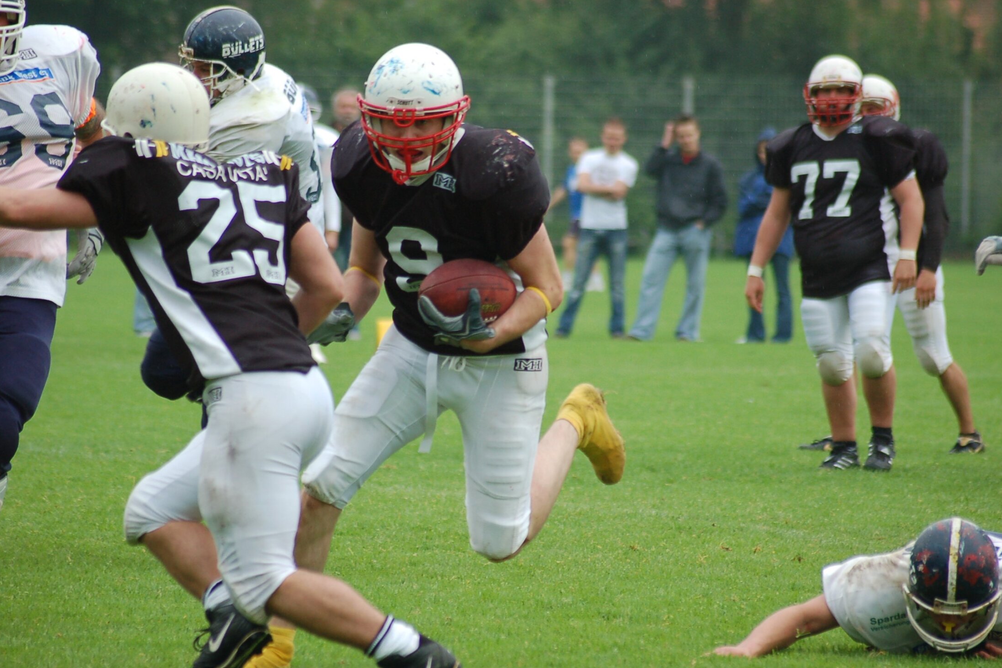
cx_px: 504
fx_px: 9239
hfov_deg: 6.2
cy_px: 334
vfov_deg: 4.1
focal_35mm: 332
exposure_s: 1/500
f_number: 5.3
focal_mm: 220
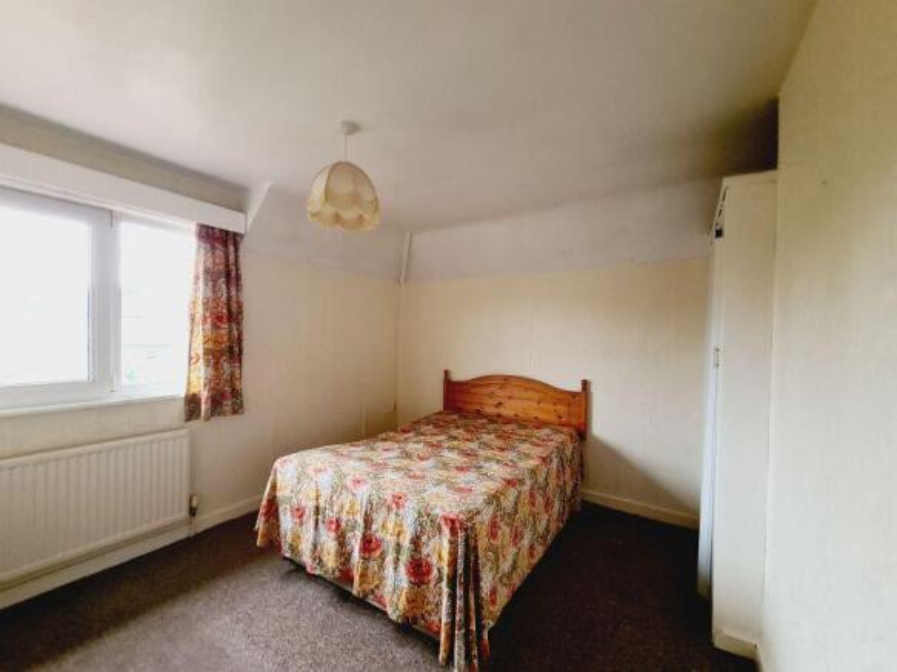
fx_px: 337
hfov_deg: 106.2
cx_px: 448
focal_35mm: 13
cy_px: 336
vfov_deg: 89.9
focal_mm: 2.2
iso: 320
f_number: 2.2
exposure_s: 1/50
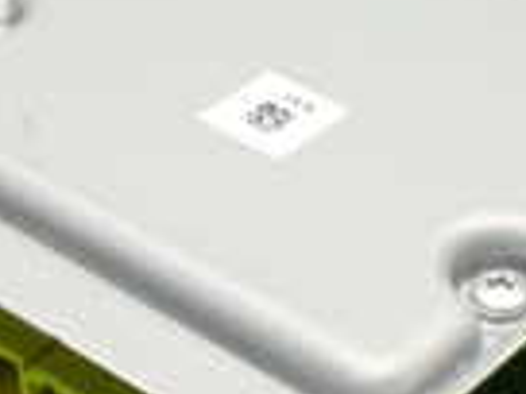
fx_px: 2006
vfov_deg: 11.2
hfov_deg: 14.9
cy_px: 344
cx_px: 224
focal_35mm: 132
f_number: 2.3
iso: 500
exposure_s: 1/125
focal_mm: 5.4
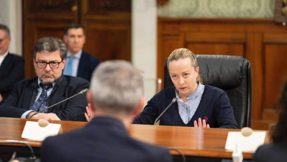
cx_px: 143
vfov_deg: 9.0
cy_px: 91
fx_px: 1020
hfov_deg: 16.0
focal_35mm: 134
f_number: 2.8
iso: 800
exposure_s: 1/125
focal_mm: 127
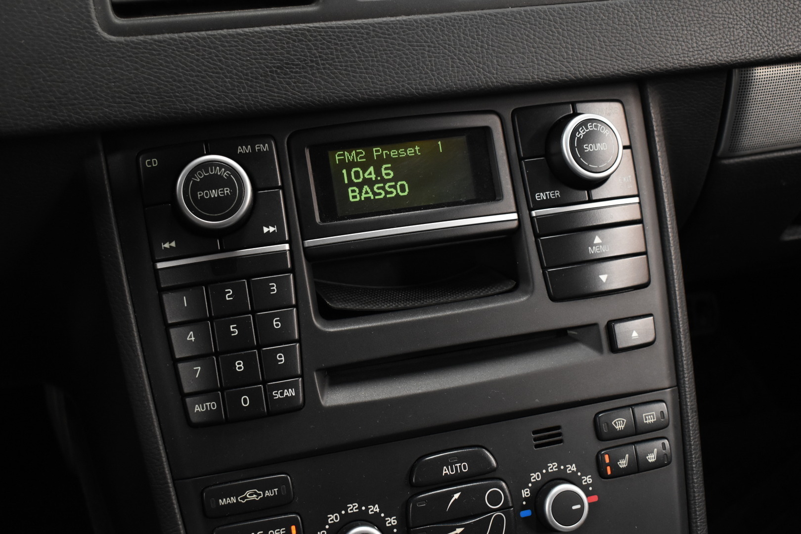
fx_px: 1035
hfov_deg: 42.3
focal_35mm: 46
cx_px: 400
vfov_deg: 28.9
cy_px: 267
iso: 1600
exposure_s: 1/20
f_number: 5
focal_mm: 31
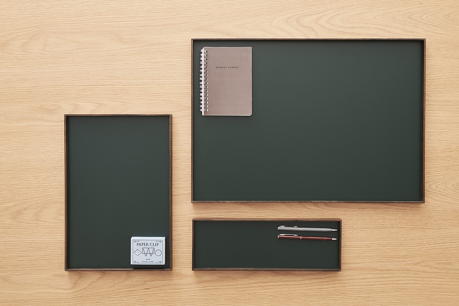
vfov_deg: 27.0
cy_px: 153
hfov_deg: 39.6
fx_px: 637
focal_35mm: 50
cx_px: 230
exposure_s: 1/160
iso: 100
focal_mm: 50
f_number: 5.6
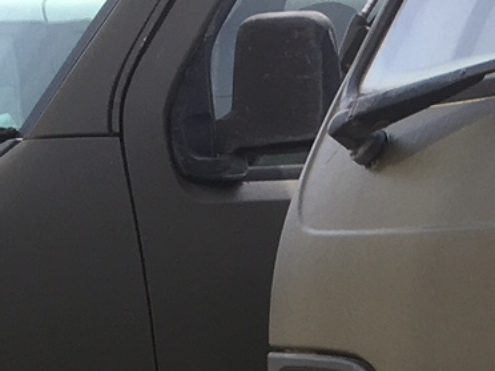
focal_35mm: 157
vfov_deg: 9.2
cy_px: 578
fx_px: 2245
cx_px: 857
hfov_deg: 11.7
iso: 25
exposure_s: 1/668
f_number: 2.2
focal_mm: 4.15
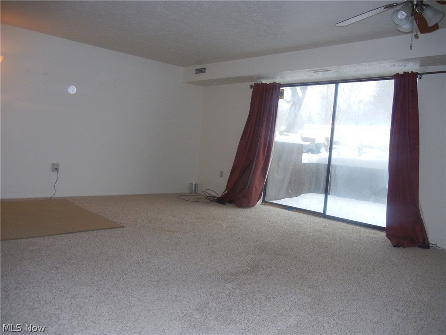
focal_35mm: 30
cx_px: 223
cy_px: 168
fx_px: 387
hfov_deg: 60.0
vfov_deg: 46.8
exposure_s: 1/208
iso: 230
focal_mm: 5.4
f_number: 3.5
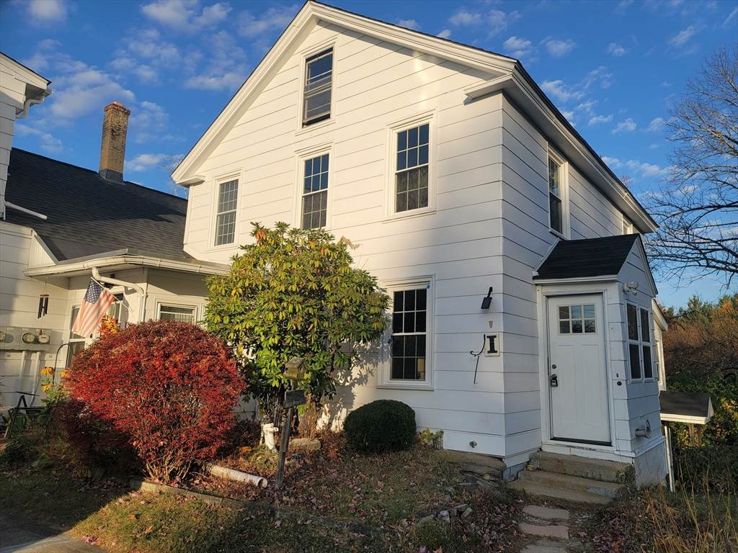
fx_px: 533
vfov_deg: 54.9
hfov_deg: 69.4
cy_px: 276
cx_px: 369
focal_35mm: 25
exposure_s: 1/807
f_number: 1.8
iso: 20
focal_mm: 7
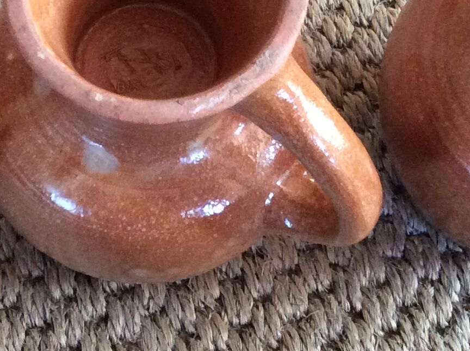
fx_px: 1301
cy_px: 82
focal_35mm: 96
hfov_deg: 20.4
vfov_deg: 15.3
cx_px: 135
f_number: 2.4
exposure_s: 1/25
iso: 200
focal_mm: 3.3
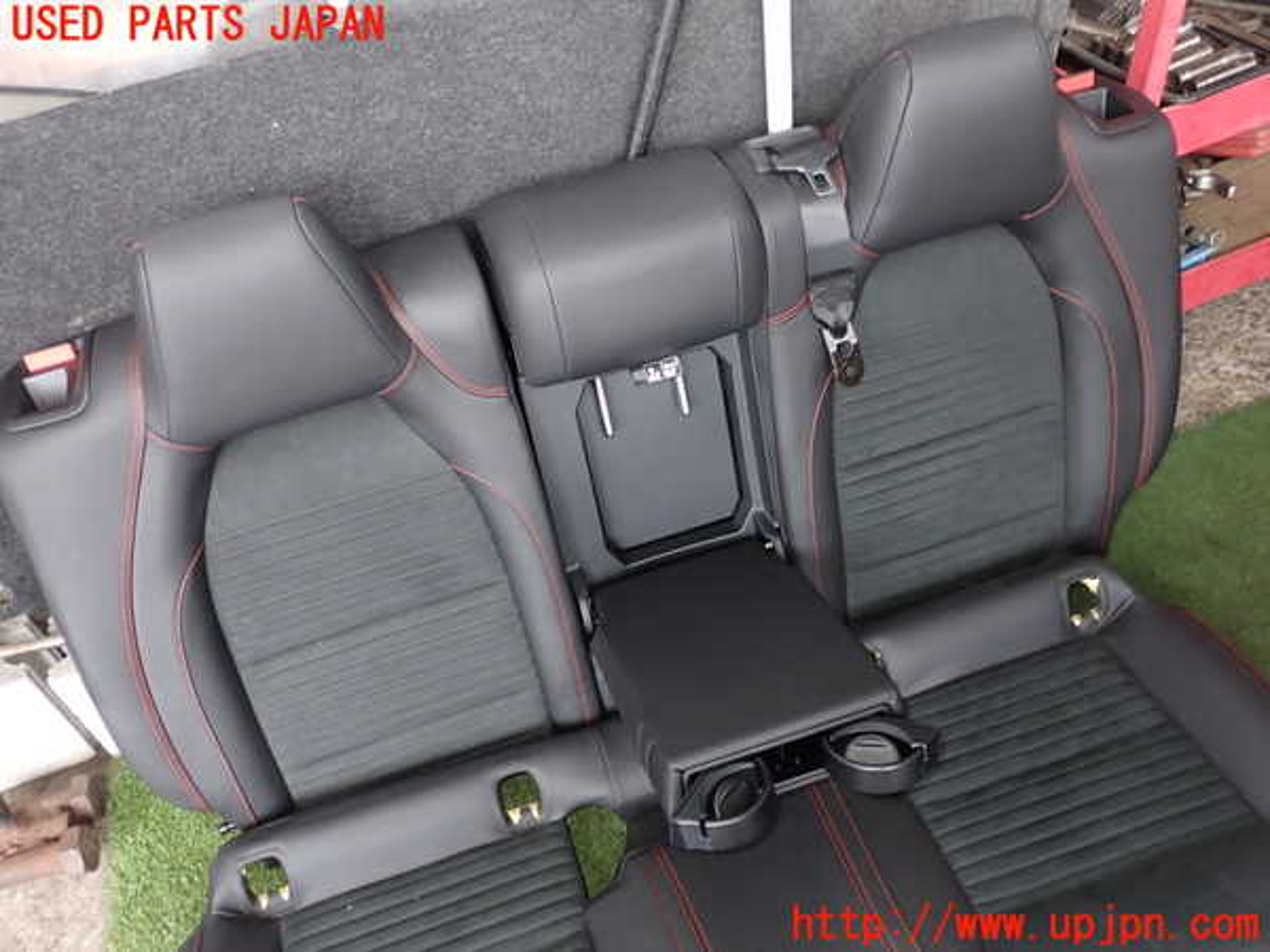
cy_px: 476
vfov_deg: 46.8
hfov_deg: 60.0
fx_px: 1101
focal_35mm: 30
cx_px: 635
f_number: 2.3
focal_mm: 5.4
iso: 200
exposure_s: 1/30
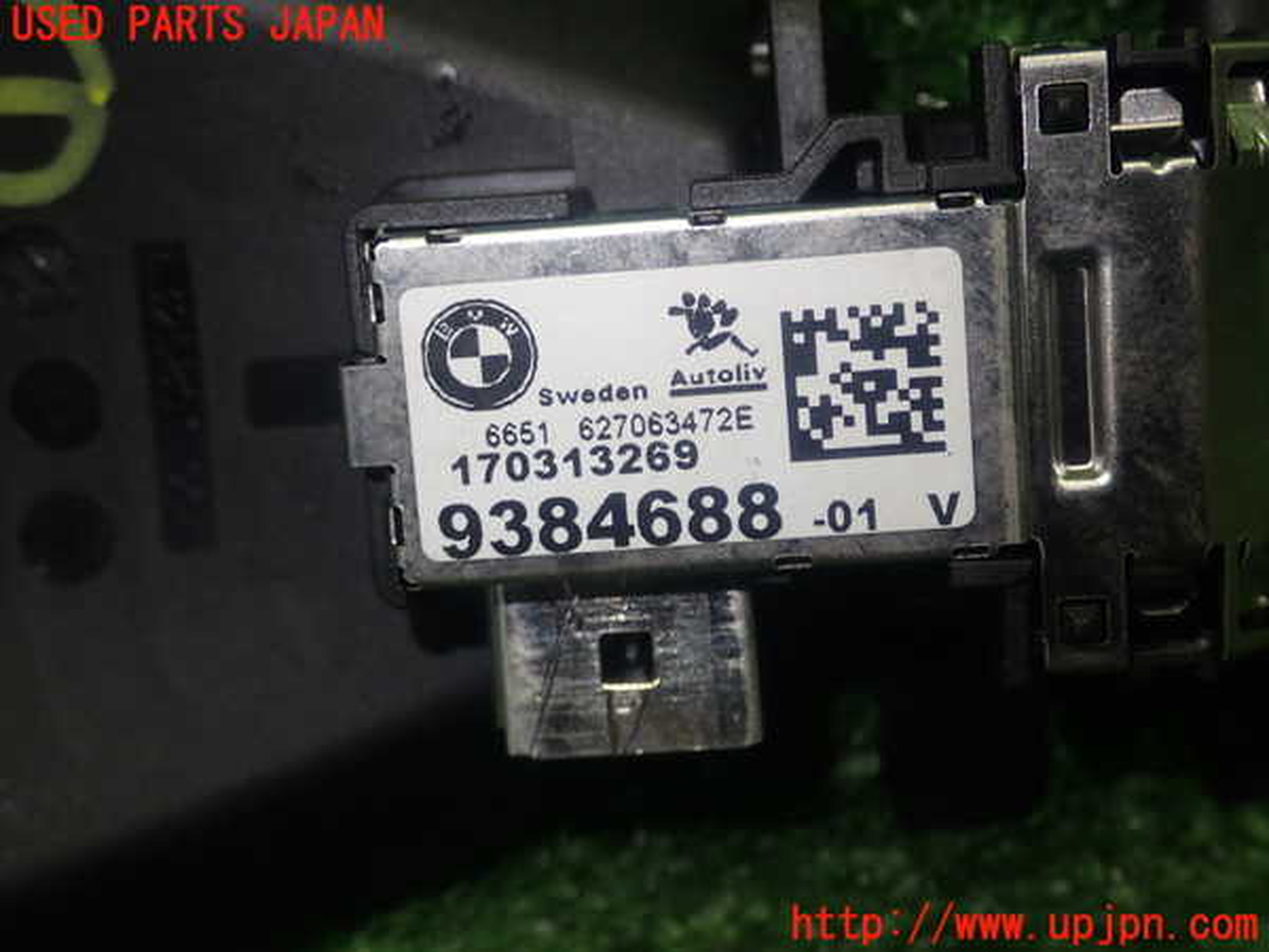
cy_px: 476
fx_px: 1980
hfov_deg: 35.5
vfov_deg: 27.0
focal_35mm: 54
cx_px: 634
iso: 200
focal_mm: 9.65
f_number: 3.3
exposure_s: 1/80
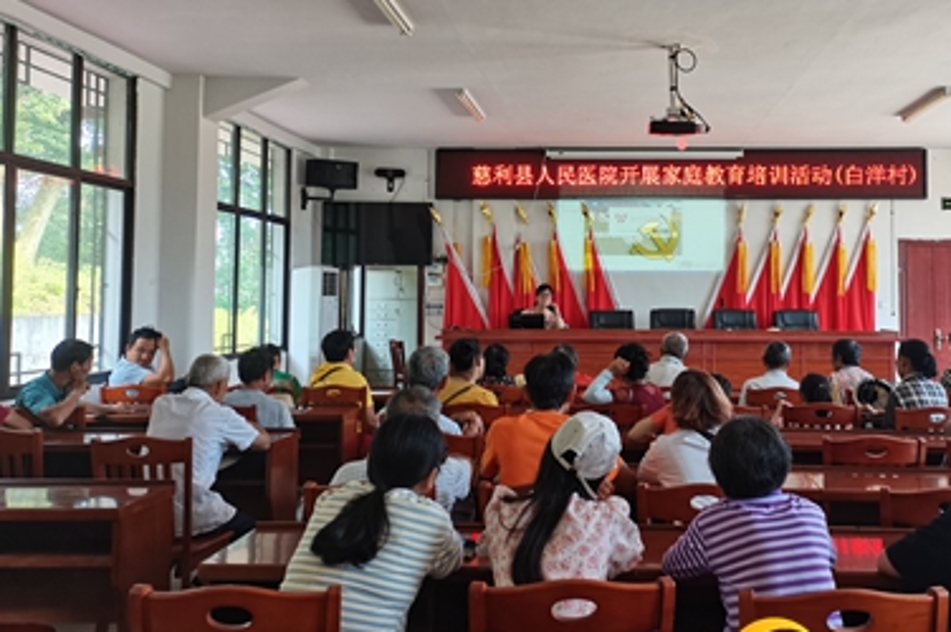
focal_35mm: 36
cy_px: 246
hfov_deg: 52.6
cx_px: 594
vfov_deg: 36.6
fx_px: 950
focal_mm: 5.58
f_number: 1.8
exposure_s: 1/120
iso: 160
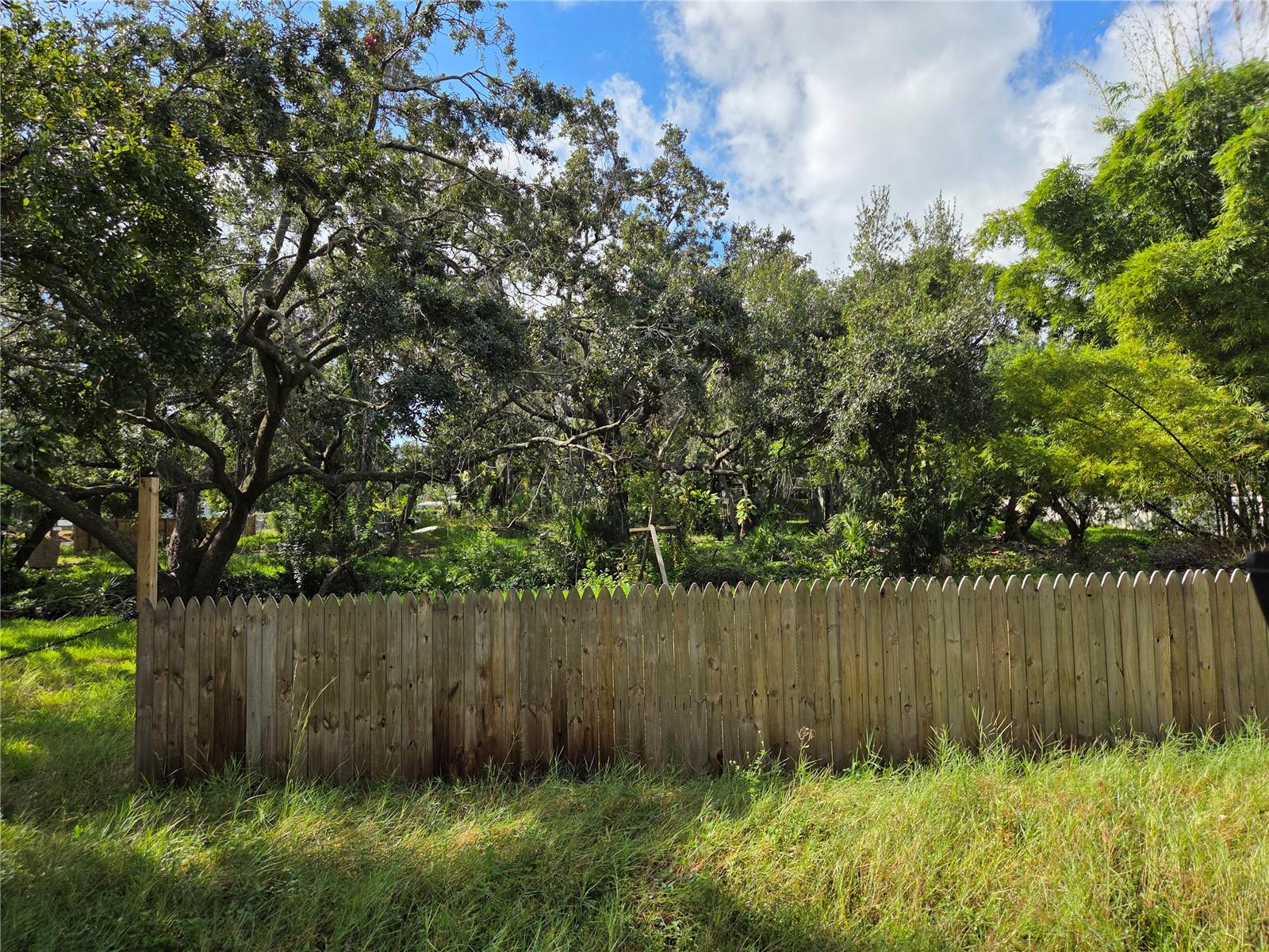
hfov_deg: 73.9
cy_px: 476
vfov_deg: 58.9
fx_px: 843
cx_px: 634
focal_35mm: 23
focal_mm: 5.4
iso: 80
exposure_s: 1/4559
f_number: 1.8
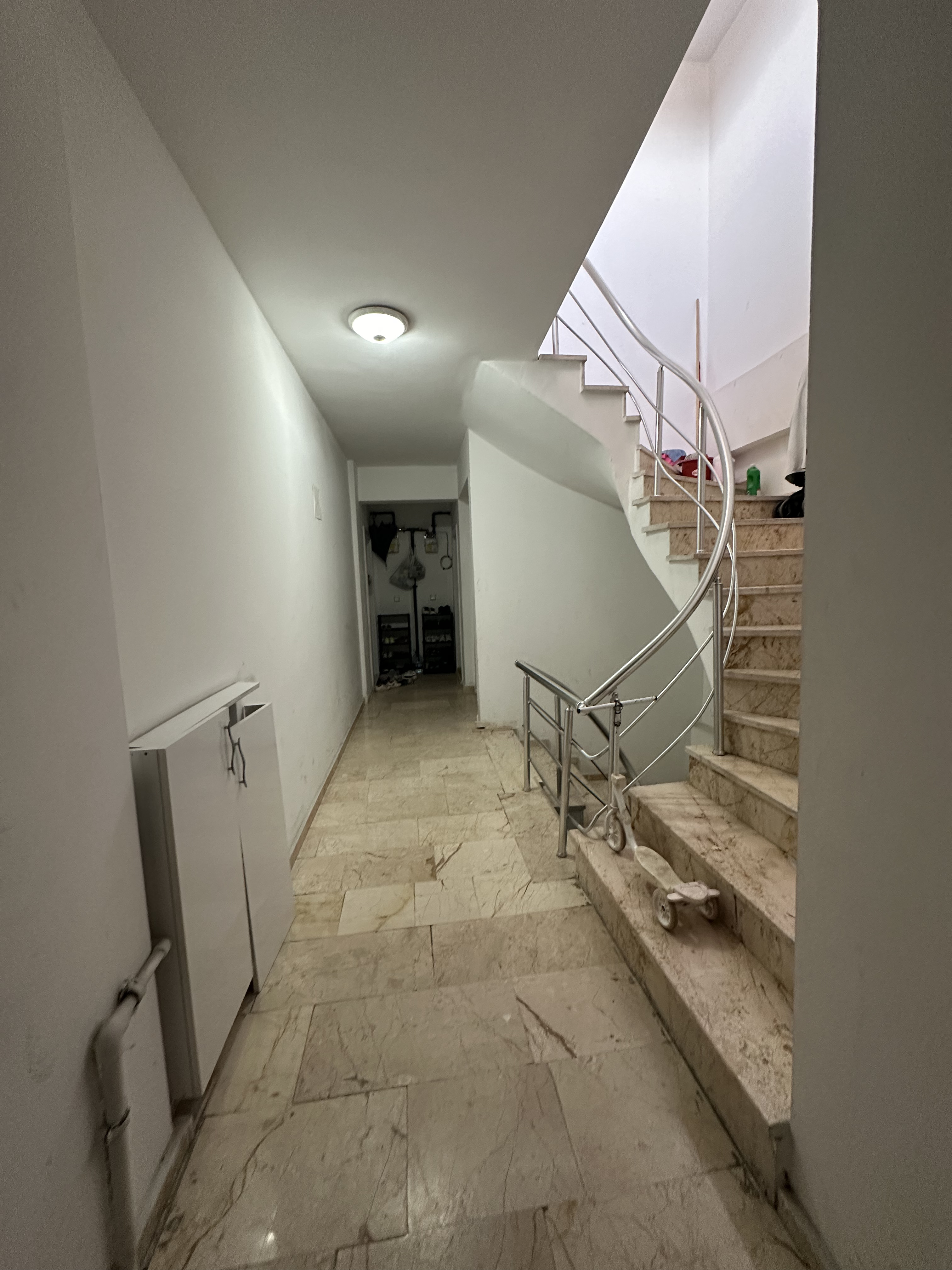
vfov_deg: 102.1
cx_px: 476
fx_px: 513
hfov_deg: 85.7
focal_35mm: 14
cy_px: 635
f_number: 2.2
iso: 400
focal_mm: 2.22
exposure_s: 1/50
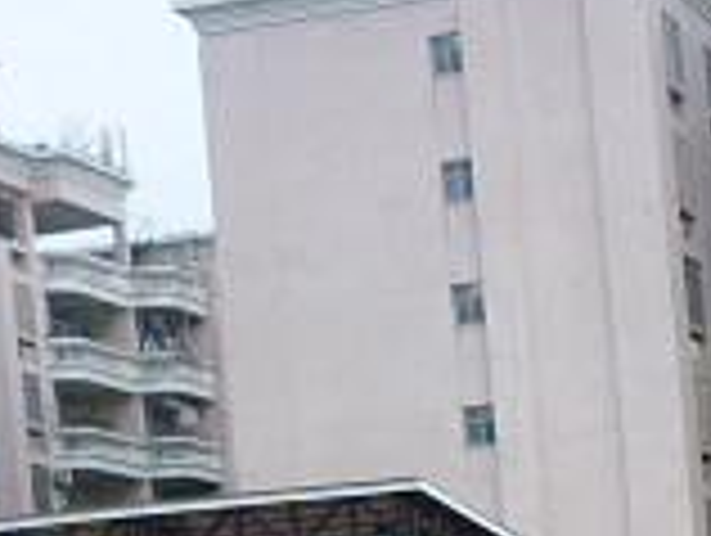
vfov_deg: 9.6
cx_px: 882
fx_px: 3024
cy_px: 1009
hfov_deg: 13.0
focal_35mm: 147
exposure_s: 1/200
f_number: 2.8
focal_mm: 5.5
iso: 80
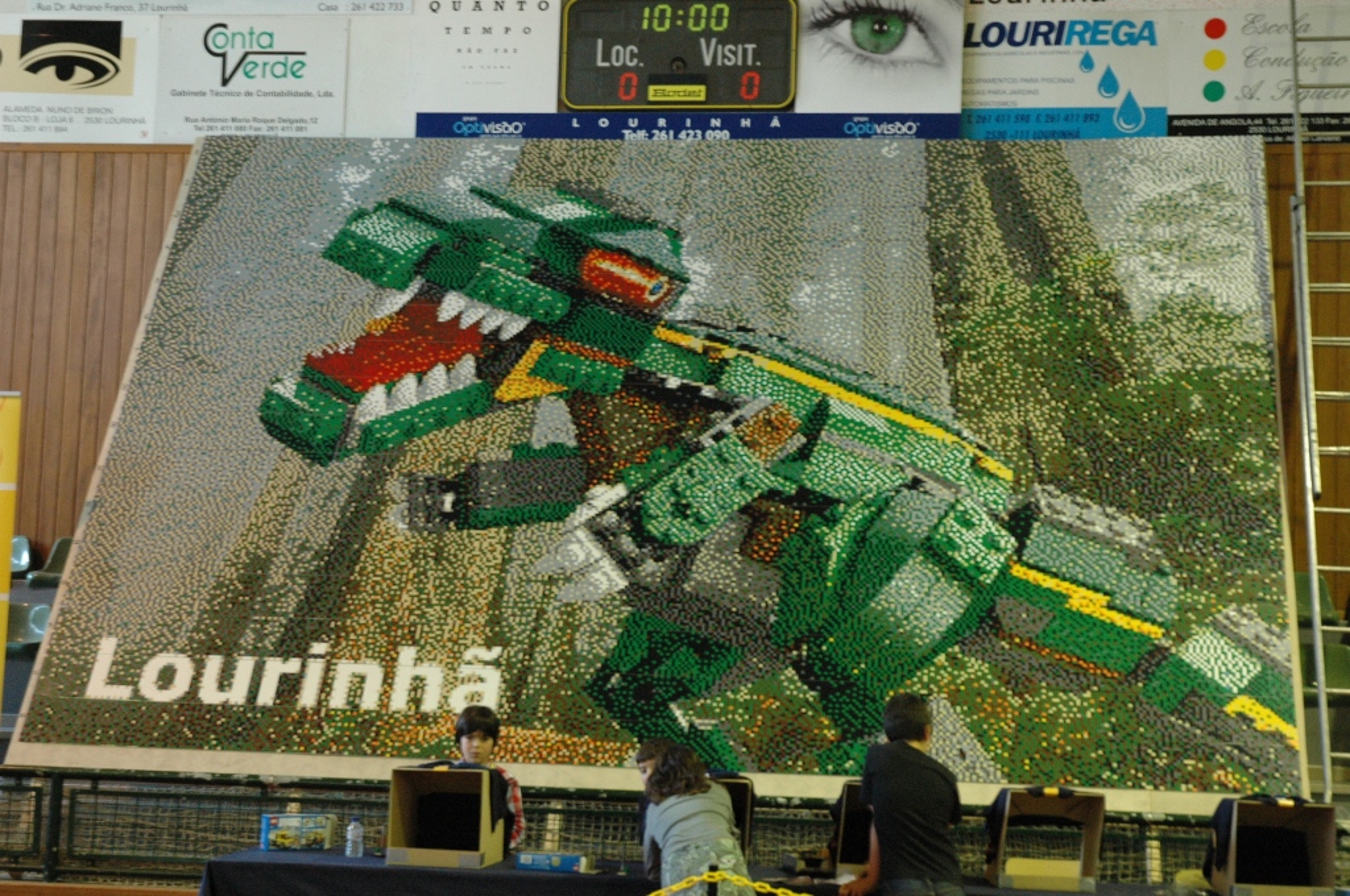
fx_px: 2472
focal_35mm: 66
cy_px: 448
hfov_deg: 30.5
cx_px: 675
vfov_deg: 20.6
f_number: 5.6
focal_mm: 44
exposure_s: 1/10
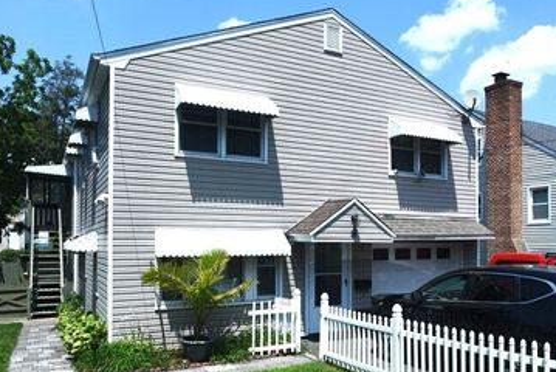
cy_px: 236
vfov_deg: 34.1
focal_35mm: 39
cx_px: 352
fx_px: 603
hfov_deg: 49.0
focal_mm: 28
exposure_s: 1/250
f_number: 10
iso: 125
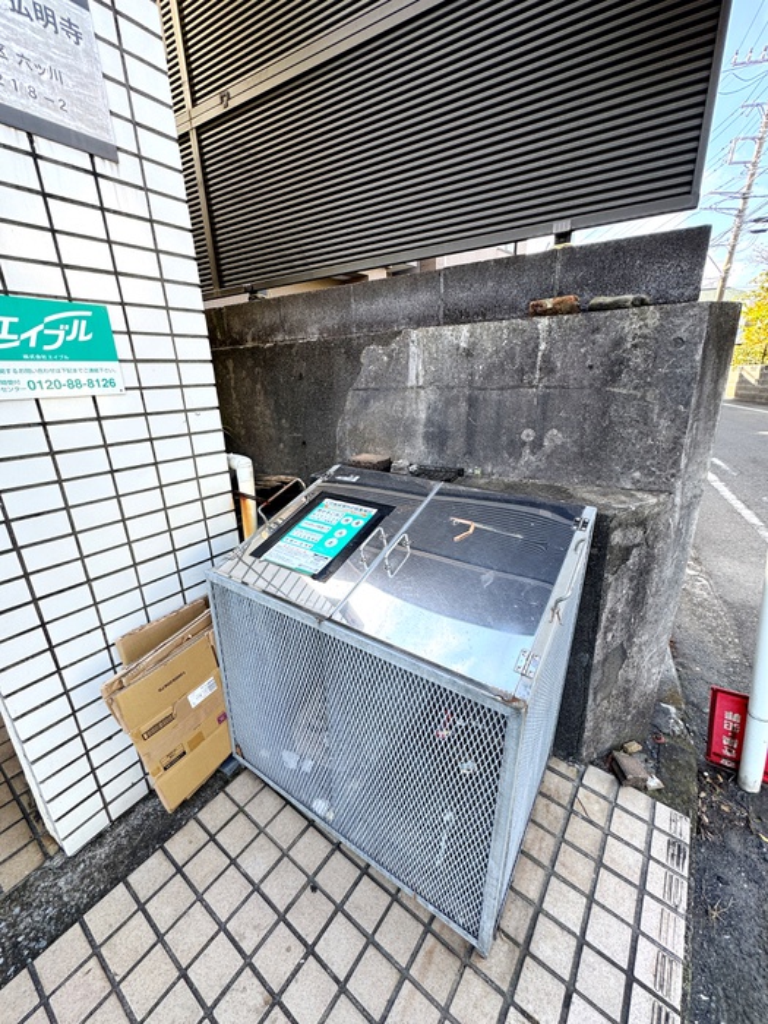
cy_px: 512
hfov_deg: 85.7
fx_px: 414
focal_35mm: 14
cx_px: 384
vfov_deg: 102.1
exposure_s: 1/159
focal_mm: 2.22
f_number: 2.2
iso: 40
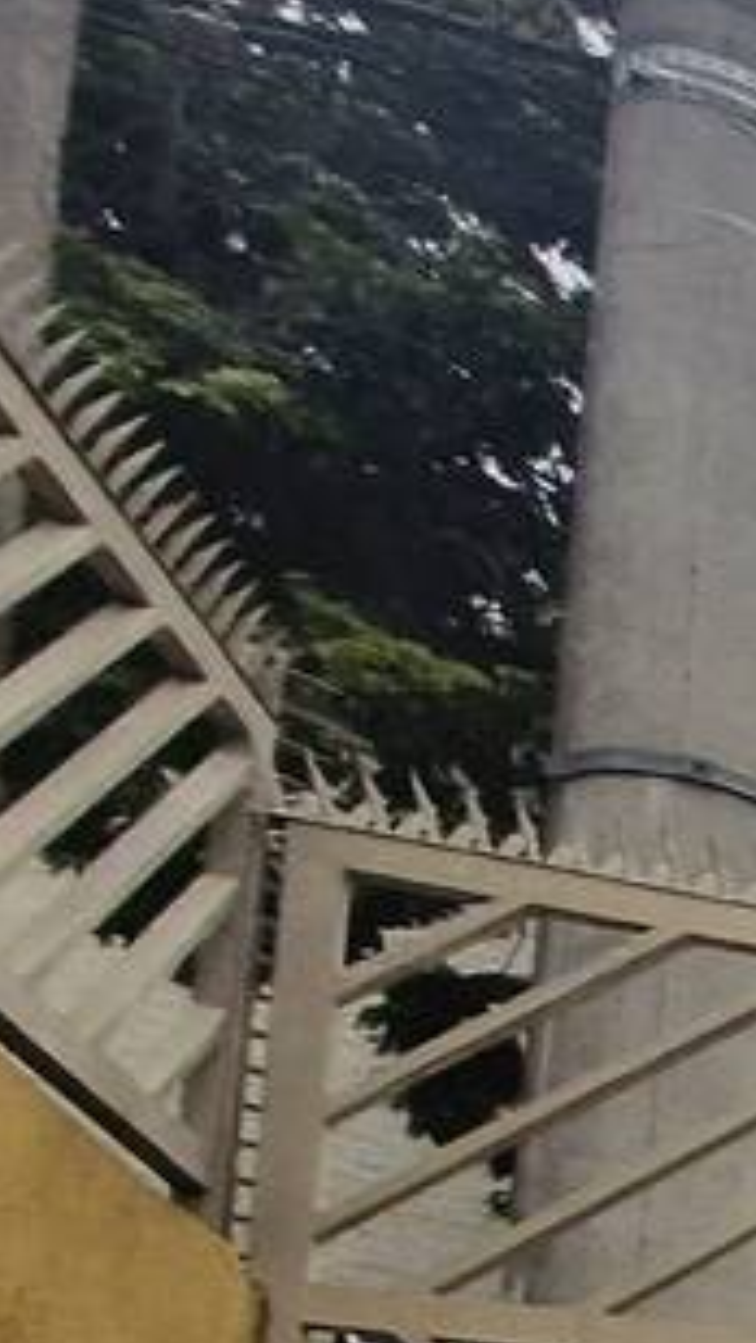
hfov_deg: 8.7
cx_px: 2881
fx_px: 2350
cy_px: 1895
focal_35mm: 66
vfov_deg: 25.7
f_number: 2.2
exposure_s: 1/1896
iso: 50
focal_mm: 1.74
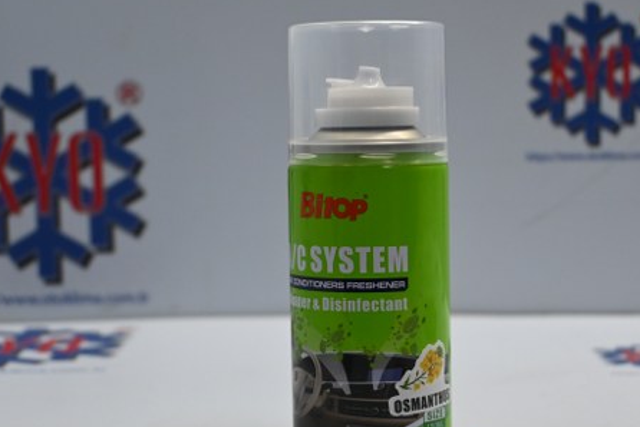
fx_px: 1471
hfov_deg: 24.6
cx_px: 326
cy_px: 246
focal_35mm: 83
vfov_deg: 16.5
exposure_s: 1/125
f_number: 5.6
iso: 1250
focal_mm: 41
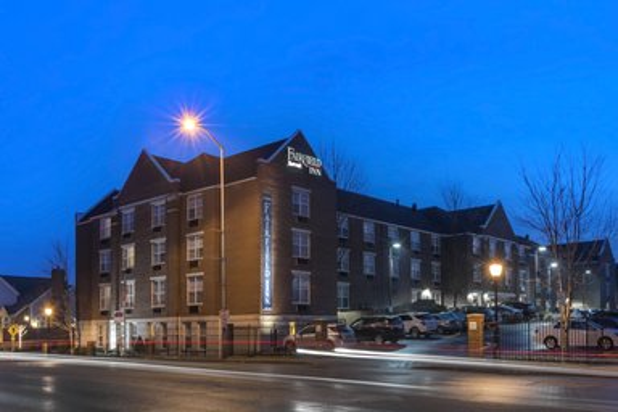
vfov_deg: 42.3
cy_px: 206
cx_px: 309
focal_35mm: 31
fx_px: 532
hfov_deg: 60.3
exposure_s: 20
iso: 100
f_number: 22
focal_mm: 31
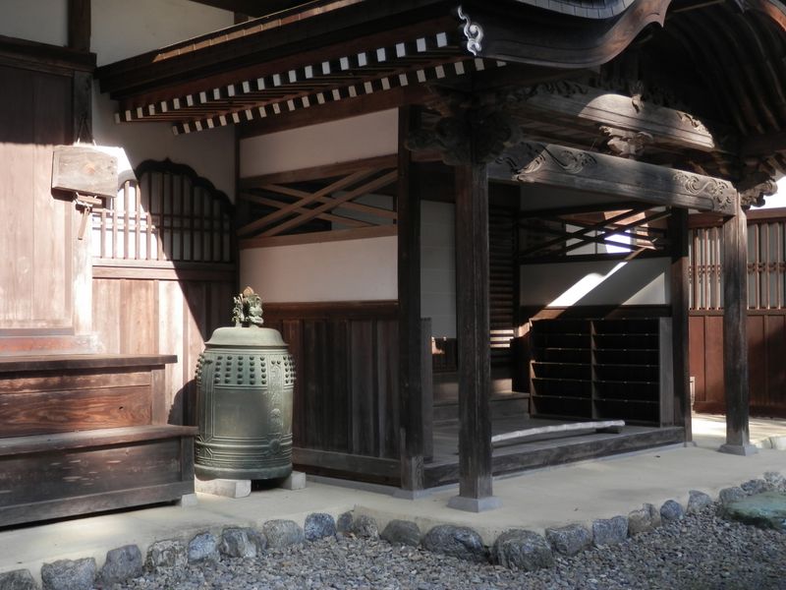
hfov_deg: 42.1
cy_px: 295
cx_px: 393
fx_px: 1022
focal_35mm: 45
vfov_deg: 32.2
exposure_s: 1/160
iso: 80
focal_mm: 8
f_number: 3.8
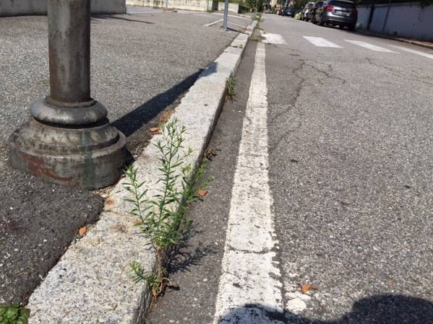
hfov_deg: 58.3
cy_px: 171
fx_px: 388
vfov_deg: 45.4
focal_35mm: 31
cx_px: 203
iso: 32
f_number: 2.2
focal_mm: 4.15
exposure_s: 1/3597
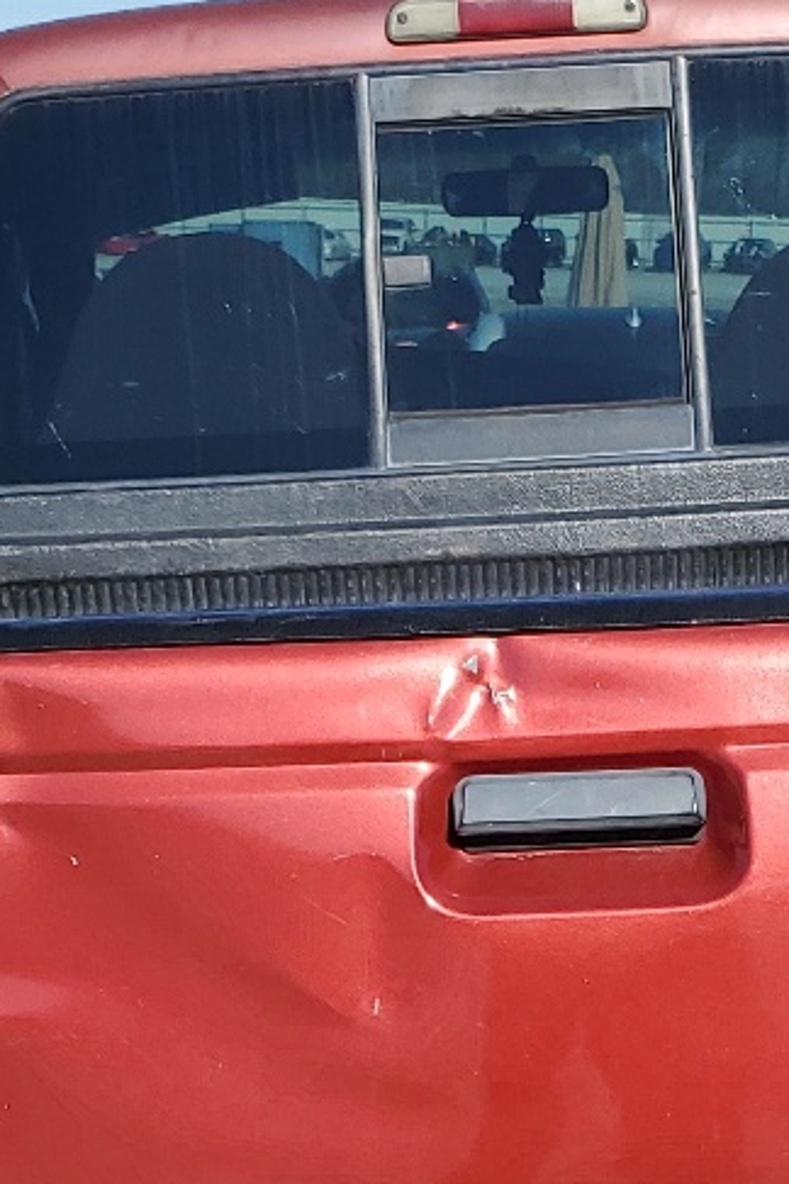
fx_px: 2926
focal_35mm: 89
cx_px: 577
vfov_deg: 22.1
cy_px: 1143
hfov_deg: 15.3
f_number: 1.5
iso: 50
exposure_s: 1/3333
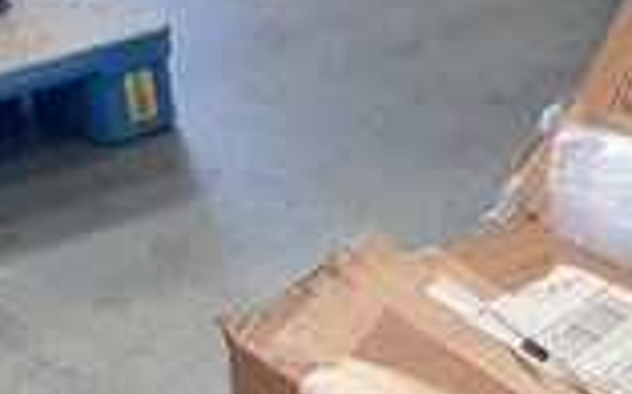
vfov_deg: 9.7
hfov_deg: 16.3
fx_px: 2152
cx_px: 672
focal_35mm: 125
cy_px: 812
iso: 50
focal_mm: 3
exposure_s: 1/60
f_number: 1.8
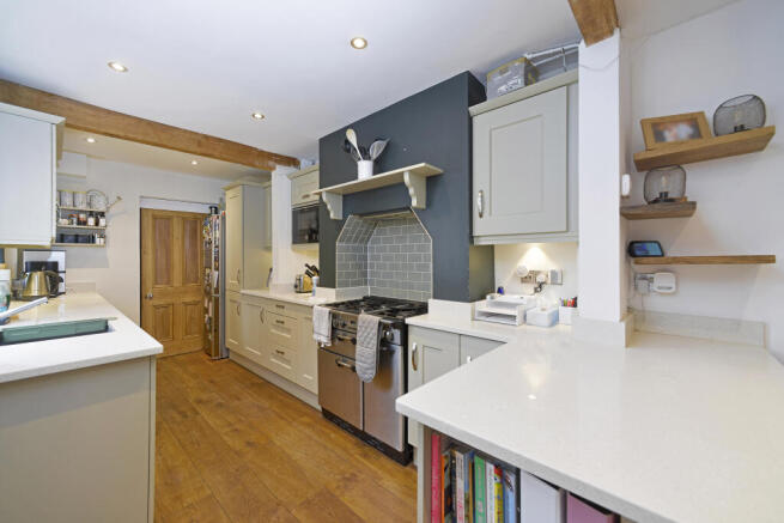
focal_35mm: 14
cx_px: 392
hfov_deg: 104.2
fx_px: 305
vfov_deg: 81.2
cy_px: 262
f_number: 7.1
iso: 400
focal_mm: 14
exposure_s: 1/10
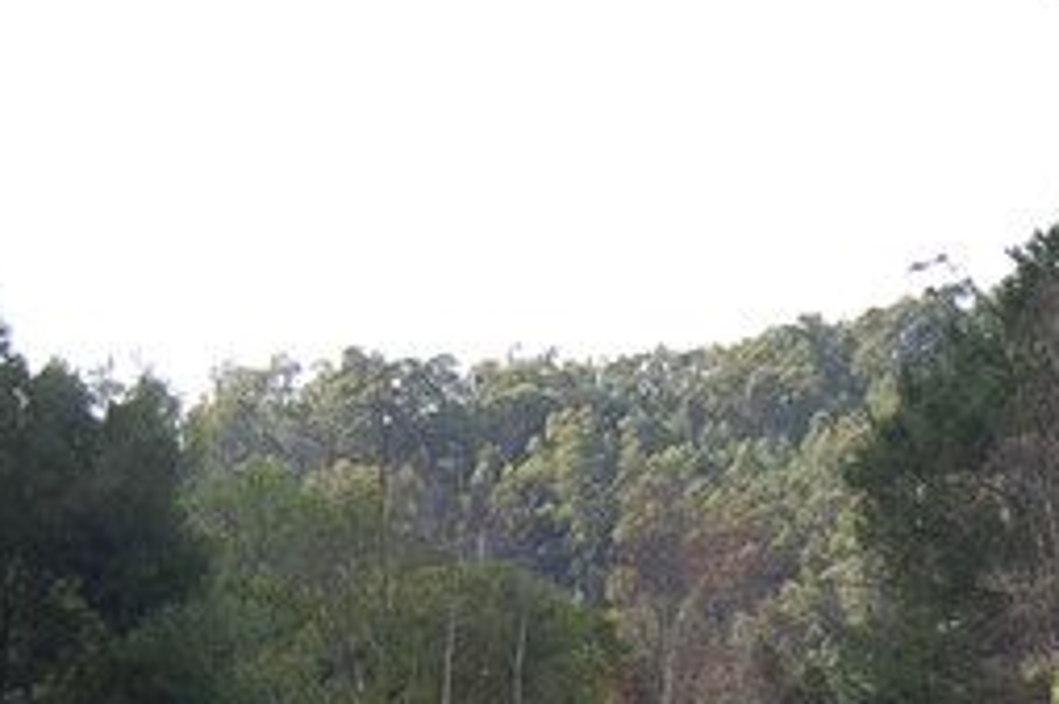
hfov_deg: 15.2
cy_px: 860
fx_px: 3910
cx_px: 1038
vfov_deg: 10.1
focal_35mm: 133
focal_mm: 22
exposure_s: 1/500
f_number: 3.8
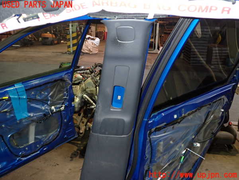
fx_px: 207
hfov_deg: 60.0
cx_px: 120
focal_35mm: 30
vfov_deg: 46.8
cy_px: 90
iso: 250
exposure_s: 1/30
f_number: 2.3
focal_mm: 5.4
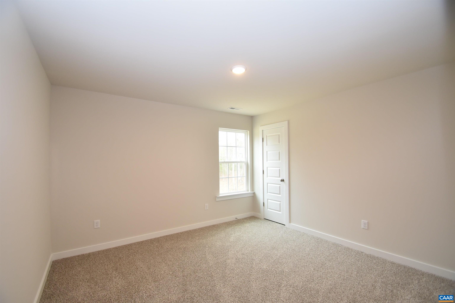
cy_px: 152
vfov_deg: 77.3
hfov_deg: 100.4
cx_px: 228
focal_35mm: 15
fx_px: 190
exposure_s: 1/60
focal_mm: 10
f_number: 4
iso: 400
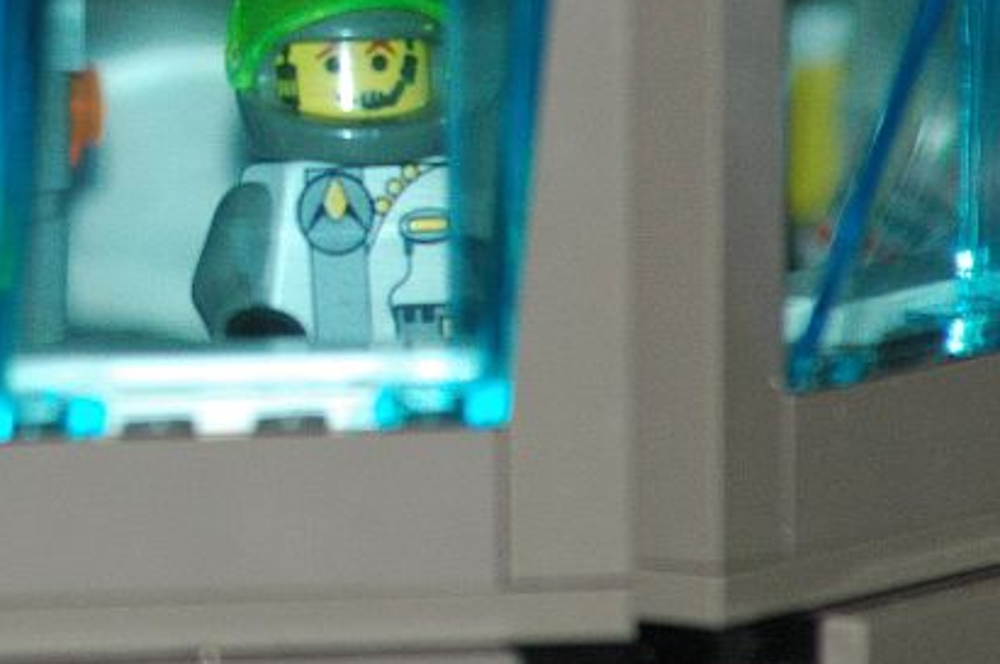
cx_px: 32
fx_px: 17007
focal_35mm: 613
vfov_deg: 2.2
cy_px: 94
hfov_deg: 3.4
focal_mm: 210
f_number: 8
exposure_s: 1/125
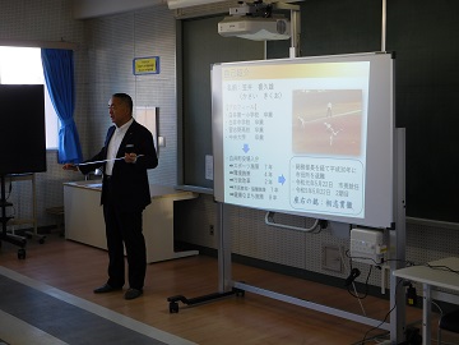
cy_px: 172
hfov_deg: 34.9
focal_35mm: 55
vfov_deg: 26.6
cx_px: 230
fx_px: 729
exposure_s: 1/50
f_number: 4.2
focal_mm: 9.8
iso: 125
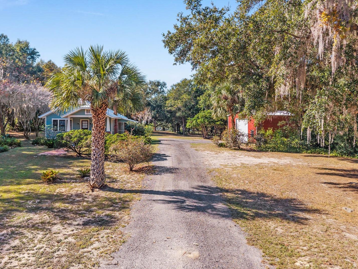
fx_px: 279
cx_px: 176
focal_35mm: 27
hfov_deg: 65.3
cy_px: 119
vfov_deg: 51.3
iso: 240
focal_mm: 8.67
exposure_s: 1/3200
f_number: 1.8
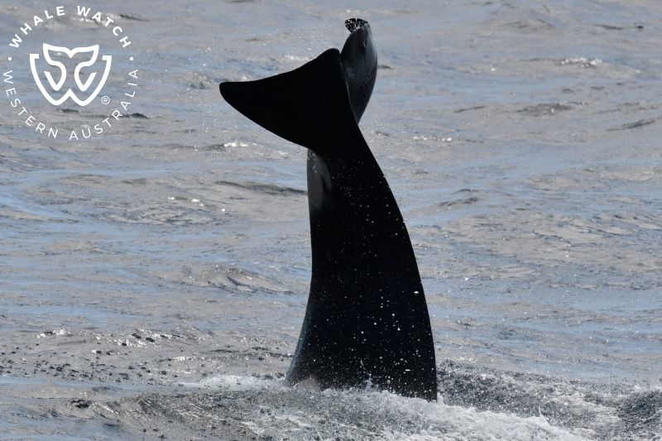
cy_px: 220
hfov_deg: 4.6
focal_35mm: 450
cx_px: 331
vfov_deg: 3.1
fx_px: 8273
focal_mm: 300
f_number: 8
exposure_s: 1/2000
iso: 320
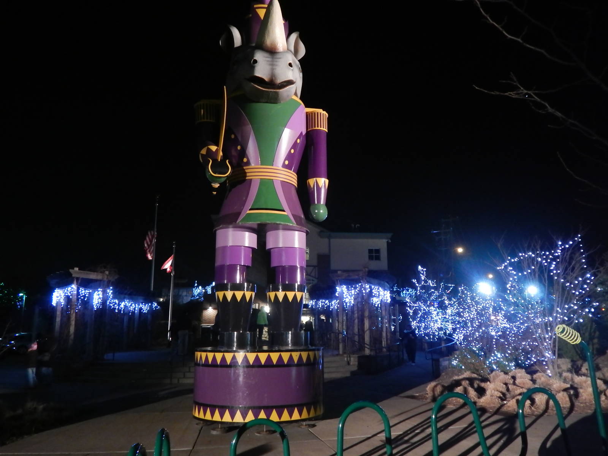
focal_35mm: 28
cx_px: 304
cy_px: 228
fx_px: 492
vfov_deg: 49.7
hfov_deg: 63.4
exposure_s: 1/15
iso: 1600
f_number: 3.2
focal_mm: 5.1
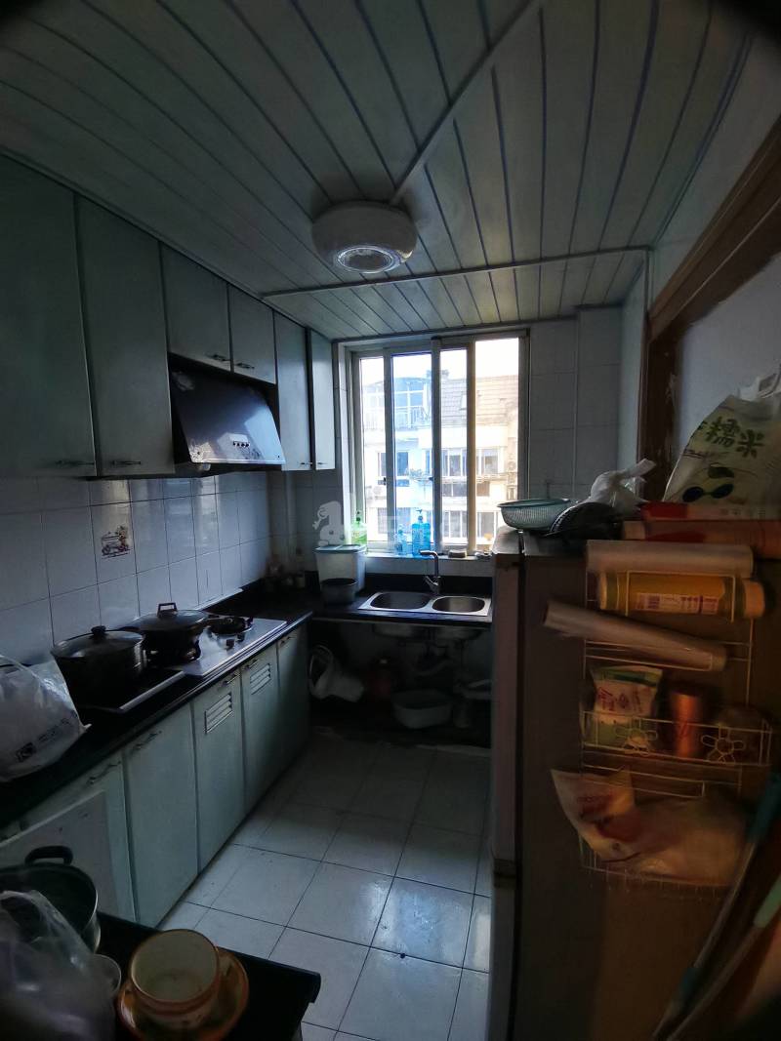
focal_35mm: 17
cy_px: 520
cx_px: 390
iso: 400
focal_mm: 1.78
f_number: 2.4
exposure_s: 1/25
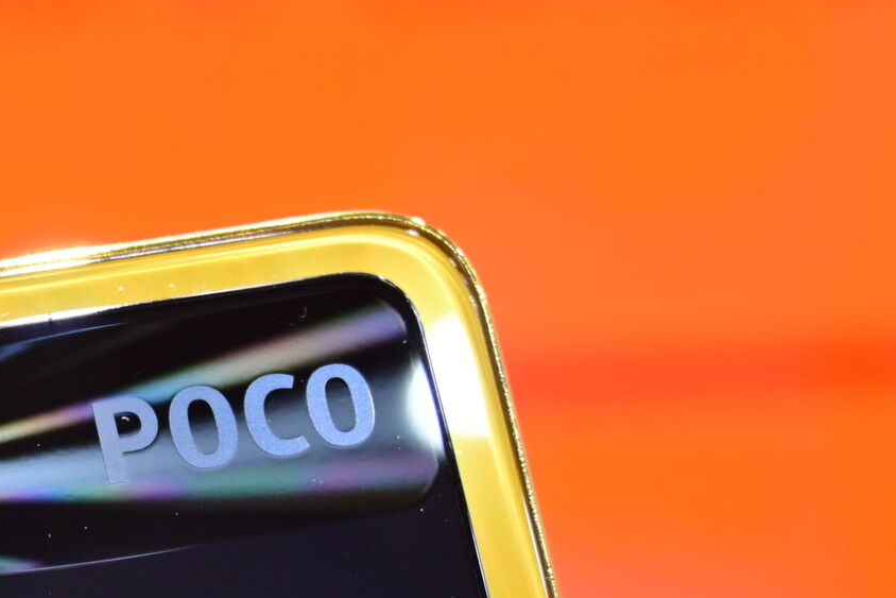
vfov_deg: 11.6
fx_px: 2887
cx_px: 1
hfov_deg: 17.2
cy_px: 671
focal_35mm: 116
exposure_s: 1/50
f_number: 5
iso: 500
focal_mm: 34
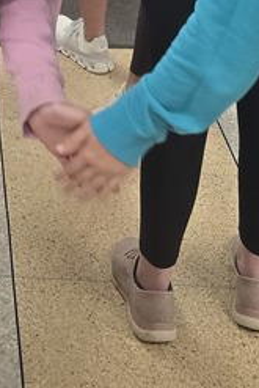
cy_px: -228
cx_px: -140
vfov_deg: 17.9
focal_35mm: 99
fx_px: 1067
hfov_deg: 13.0
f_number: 1.7
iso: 160
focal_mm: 6.3
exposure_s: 1/120
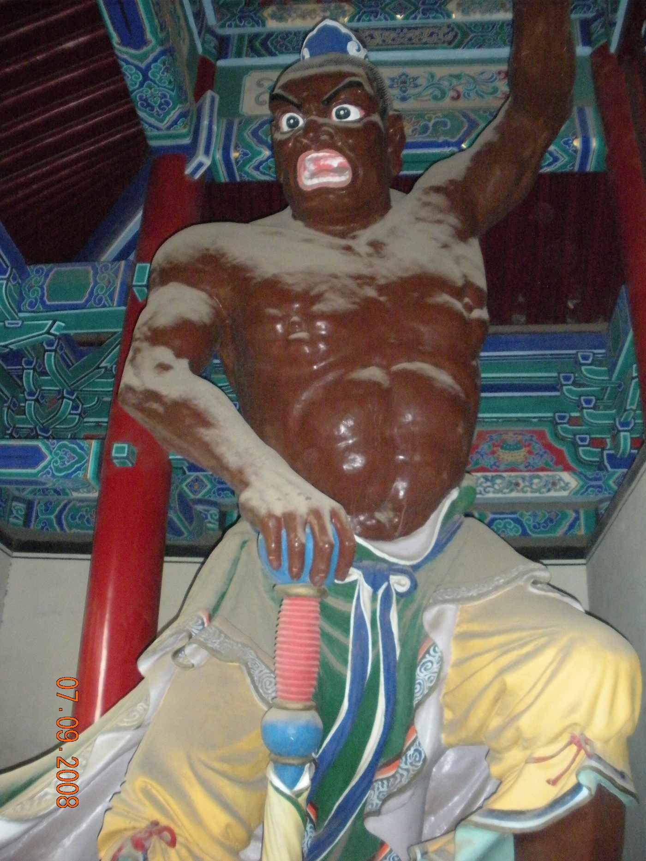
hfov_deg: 39.7
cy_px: 430
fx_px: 896
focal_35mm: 36
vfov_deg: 51.3
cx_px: 323
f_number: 3.5
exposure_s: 1/60
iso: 800
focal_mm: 6.3
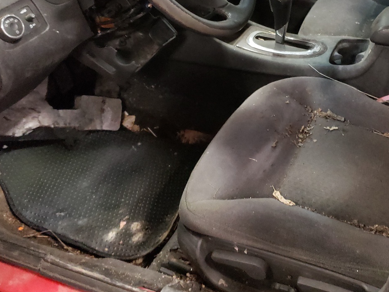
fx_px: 495
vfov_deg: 32.3
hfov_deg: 42.2
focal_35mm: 44
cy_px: 72
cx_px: 269
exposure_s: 1/24
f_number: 1.5
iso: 565
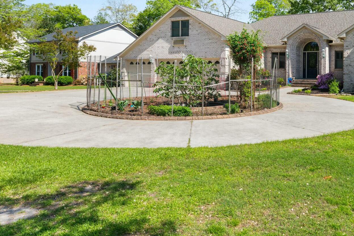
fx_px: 324
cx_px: 287
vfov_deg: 39.3
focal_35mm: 33
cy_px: 73
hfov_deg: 53.2
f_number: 9
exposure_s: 1/250
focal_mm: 20
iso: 200
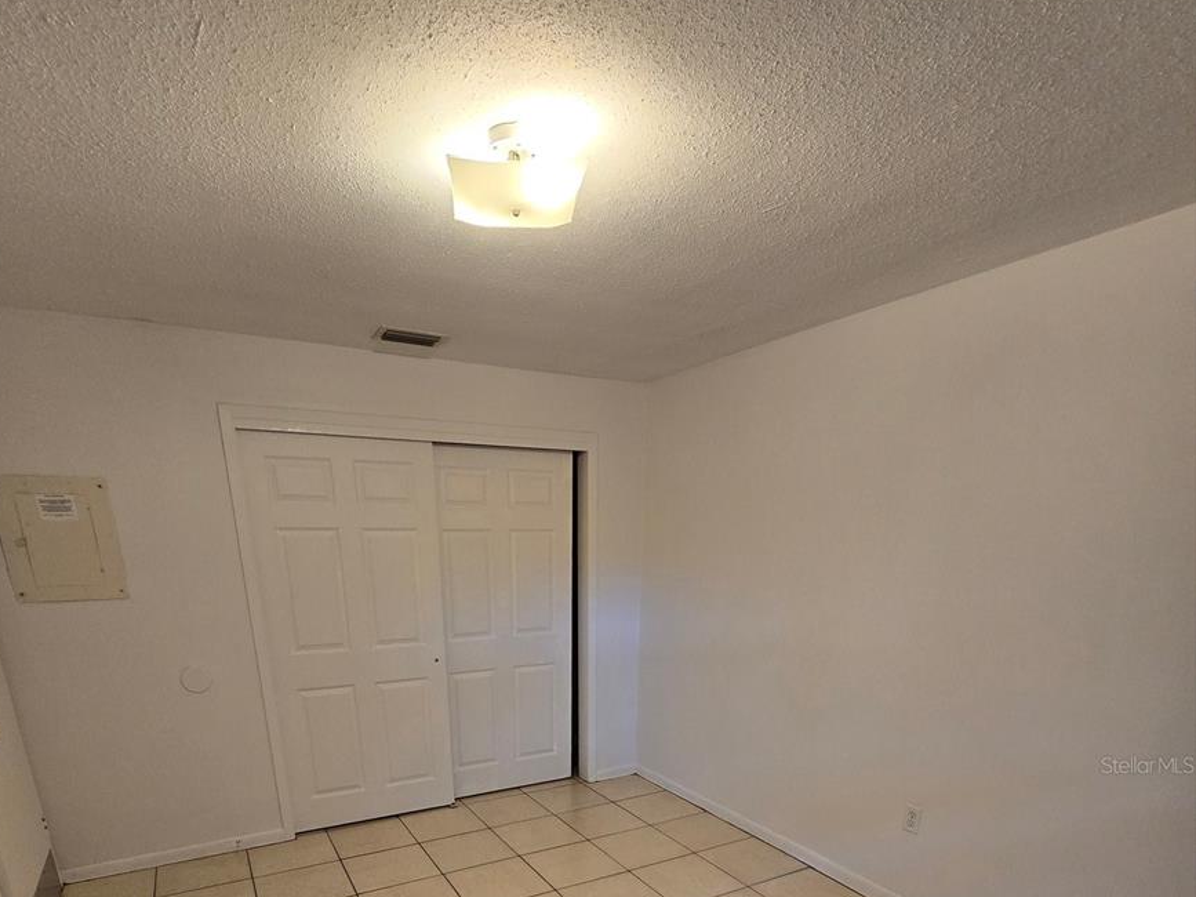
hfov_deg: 87.7
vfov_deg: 62.9
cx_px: 578
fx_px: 622
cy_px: 765
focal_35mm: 18
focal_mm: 2.2
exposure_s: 1/60
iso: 200
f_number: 2.2
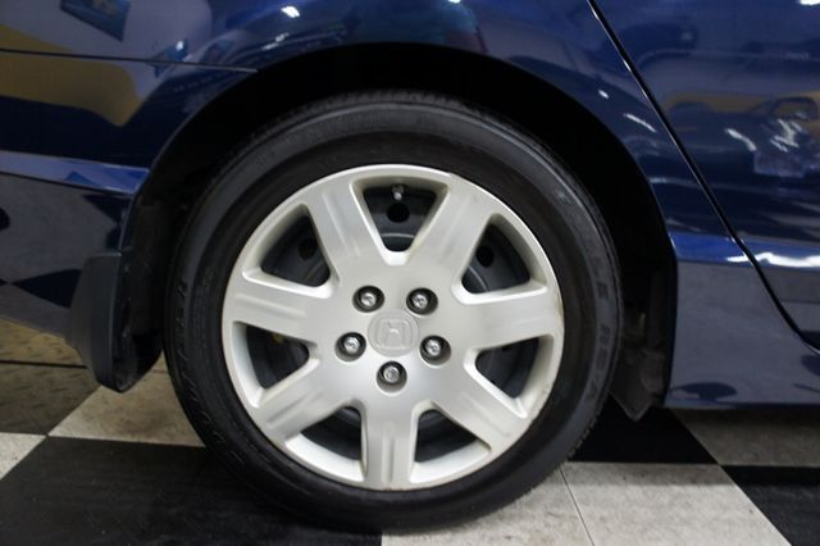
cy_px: 273
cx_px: 410
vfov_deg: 47.9
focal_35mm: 27
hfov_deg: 67.4
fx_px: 615
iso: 640
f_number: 3.5
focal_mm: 18
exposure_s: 1/30
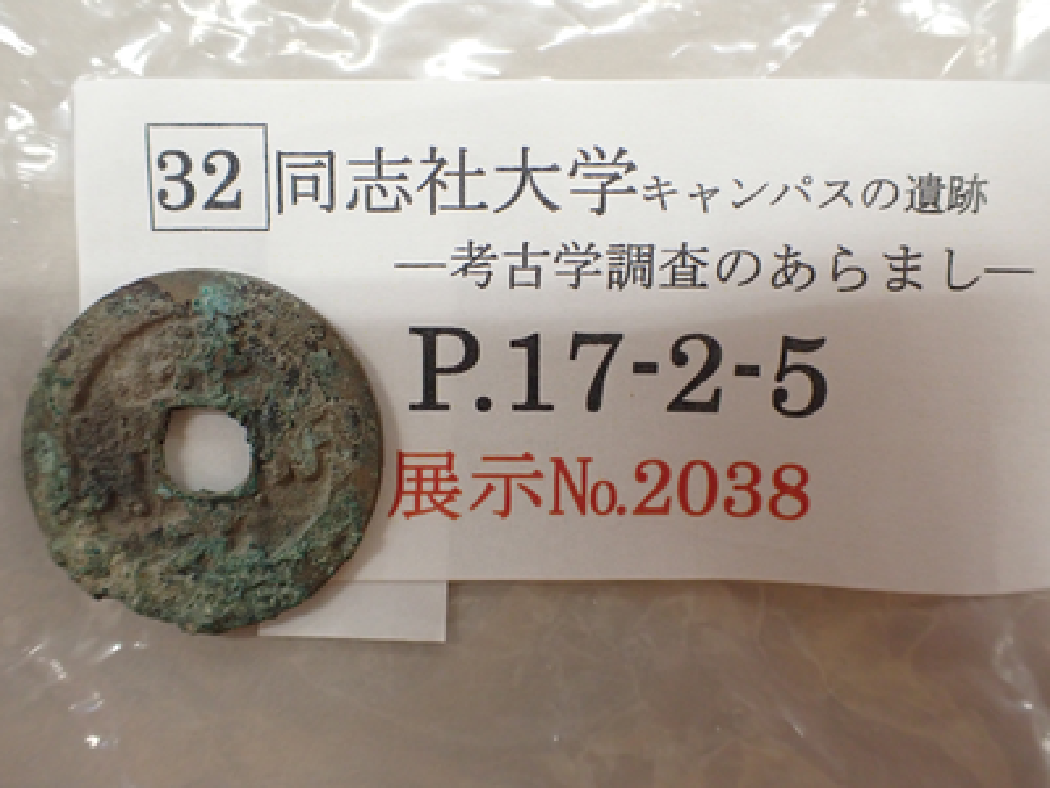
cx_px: 525
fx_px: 910
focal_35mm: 30
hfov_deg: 60.0
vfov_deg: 46.8
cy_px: 394
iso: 500
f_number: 2.3
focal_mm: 5.4
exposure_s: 1/125
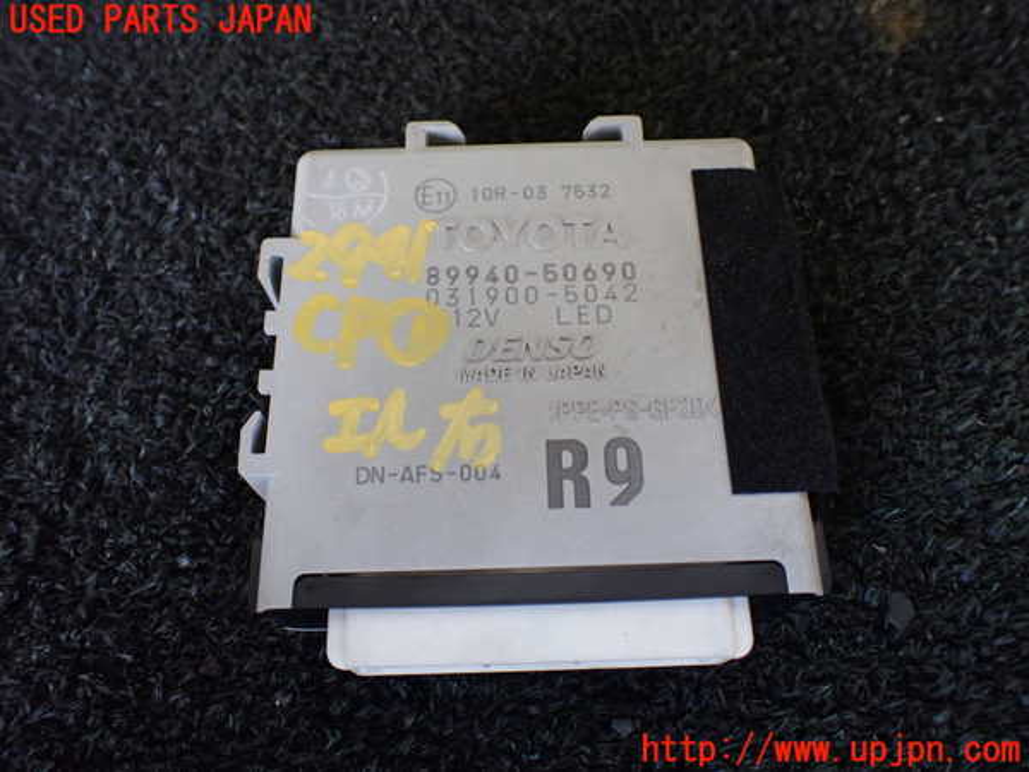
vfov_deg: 46.8
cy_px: 386
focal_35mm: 30
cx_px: 514
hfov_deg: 60.0
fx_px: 892
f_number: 2.3
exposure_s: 1/125
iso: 400
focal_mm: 5.4
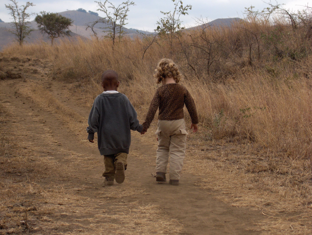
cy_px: 118
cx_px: 156
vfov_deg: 14.7
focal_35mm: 101
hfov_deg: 19.4
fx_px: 912
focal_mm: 20.8
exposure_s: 1/769
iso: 100
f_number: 4.4
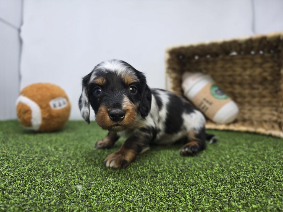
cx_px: 142
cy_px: 106
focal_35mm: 23
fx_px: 188
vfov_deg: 58.9
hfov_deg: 73.9
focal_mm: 6.3
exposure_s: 1/120
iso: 64
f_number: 1.7
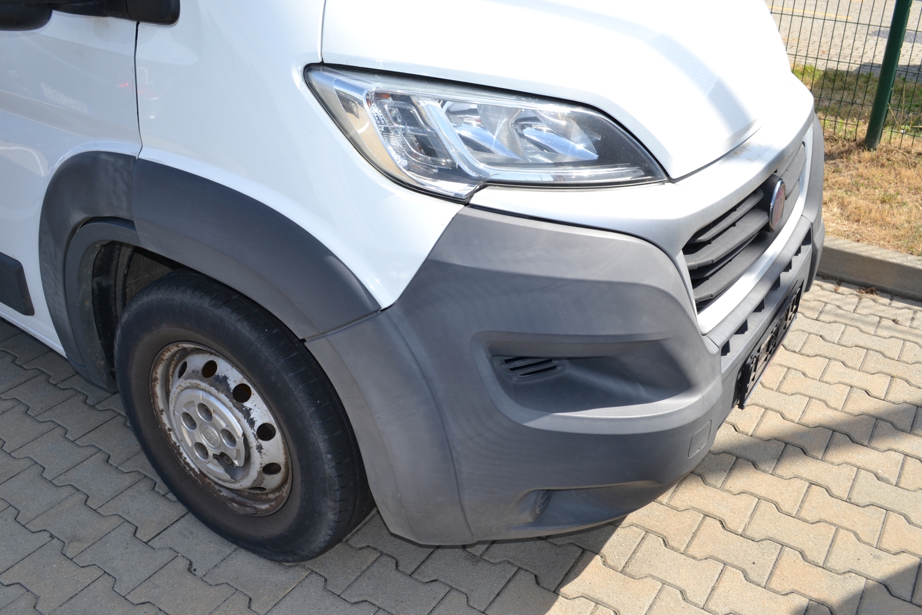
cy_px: 308
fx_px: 845
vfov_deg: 40.0
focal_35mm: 33
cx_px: 461
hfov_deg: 57.2
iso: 100
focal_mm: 22
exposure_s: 1/200
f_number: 7.1
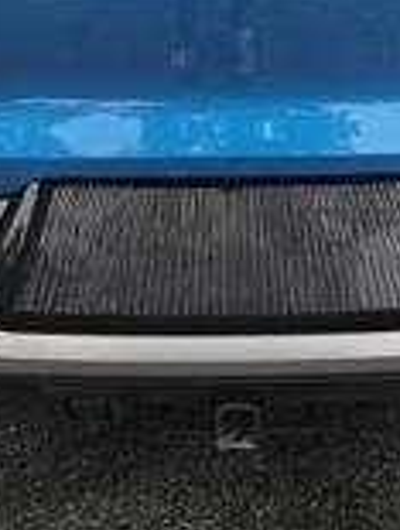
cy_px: -79
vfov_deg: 30.1
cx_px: 239
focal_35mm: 56
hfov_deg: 26.2
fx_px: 859
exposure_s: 1/120
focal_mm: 5.4
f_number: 1.8
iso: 50
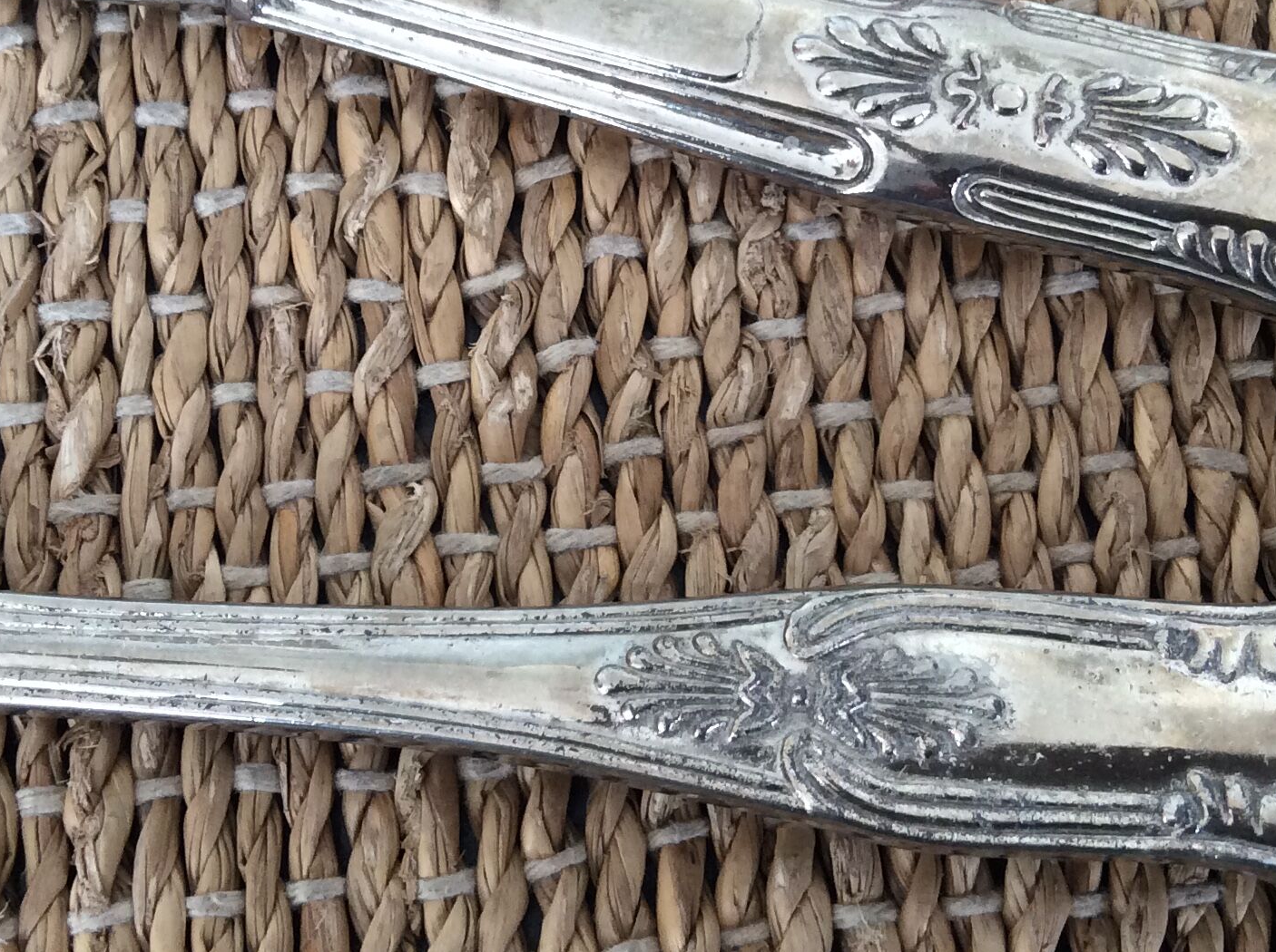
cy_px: 332
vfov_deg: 24.7
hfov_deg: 32.7
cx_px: 619
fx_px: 2171
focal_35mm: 59
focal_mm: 3.3
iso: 100
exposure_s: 1/25
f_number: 2.4
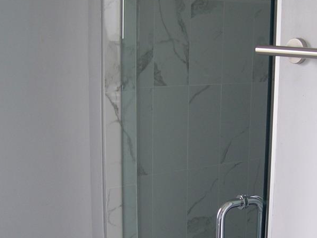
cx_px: 217
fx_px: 568
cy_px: 155
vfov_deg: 23.6
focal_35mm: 62
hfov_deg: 30.9
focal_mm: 5.85
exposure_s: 1/30
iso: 80
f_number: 2.8
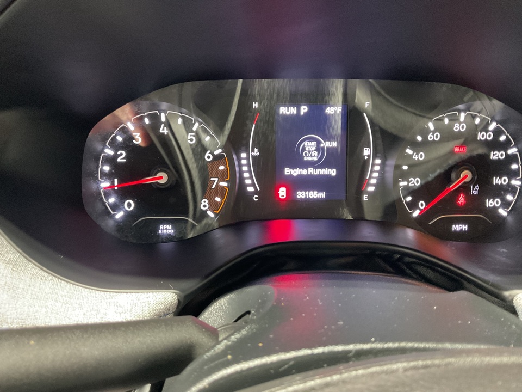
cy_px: 196
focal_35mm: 29
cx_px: 261
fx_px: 437
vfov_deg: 48.2
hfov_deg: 61.7
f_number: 1.8
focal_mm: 3
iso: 400
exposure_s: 1/30
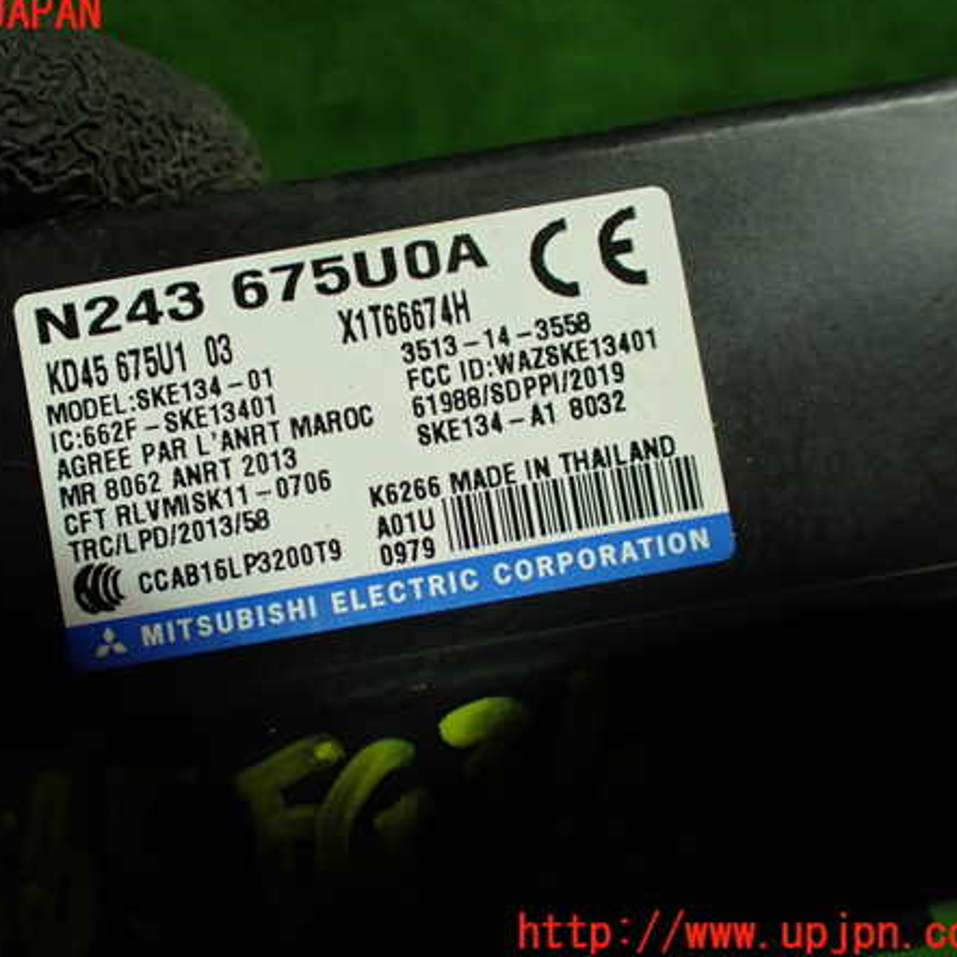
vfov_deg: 46.0
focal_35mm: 36
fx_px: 1126
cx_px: 357
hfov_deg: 45.6
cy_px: 474
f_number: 2.3
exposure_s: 1/125
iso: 500
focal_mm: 5.4
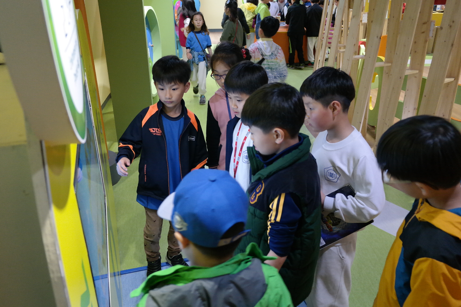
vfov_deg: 43.6
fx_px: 384
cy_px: 154
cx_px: 230
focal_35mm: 30
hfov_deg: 61.9
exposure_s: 1/40
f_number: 3.5
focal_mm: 20
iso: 800
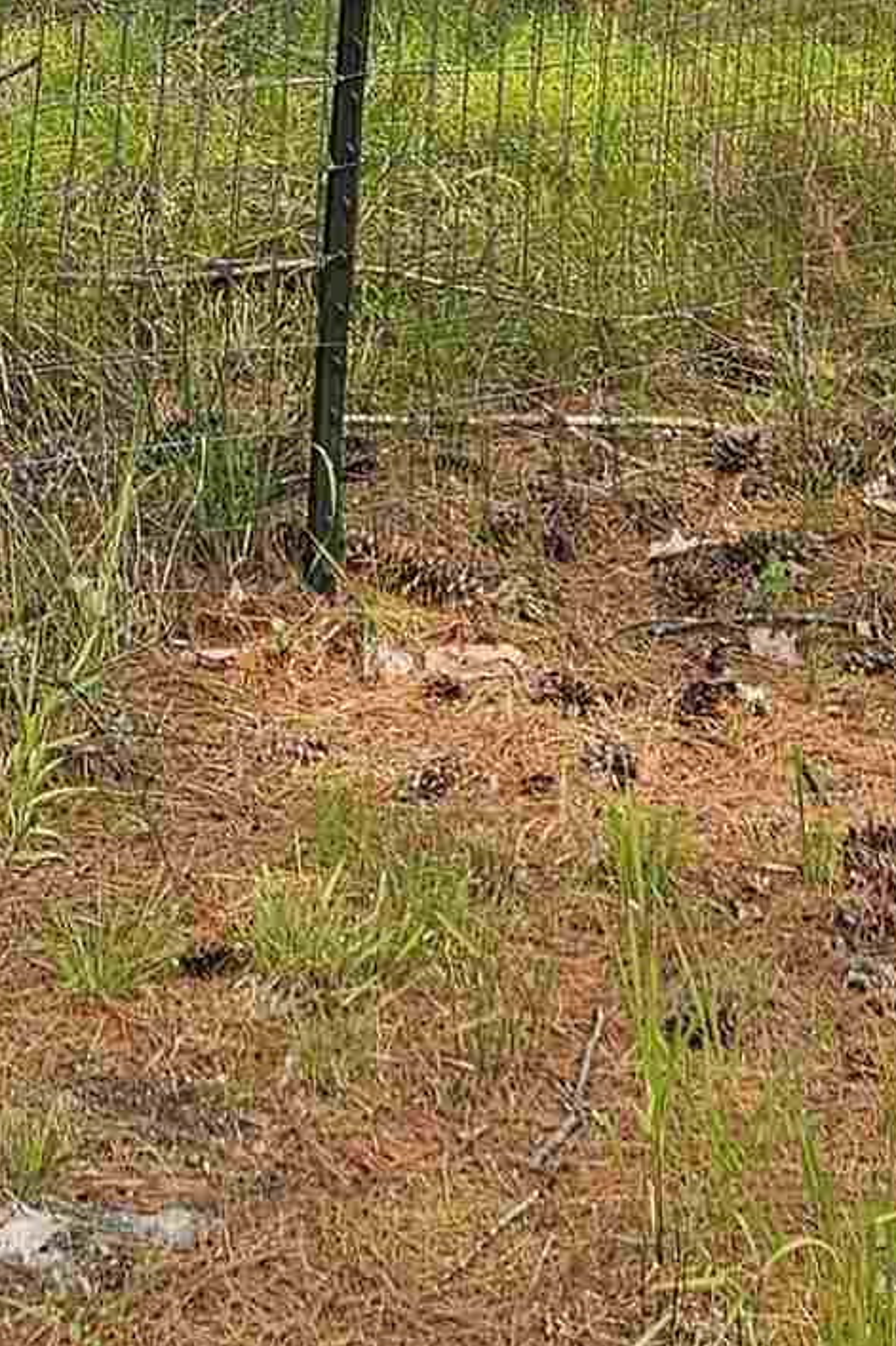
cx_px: 72
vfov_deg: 17.8
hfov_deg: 13.0
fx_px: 3884
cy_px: -596
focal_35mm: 104
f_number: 1.8
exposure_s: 1/1064
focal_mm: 5.4
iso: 50
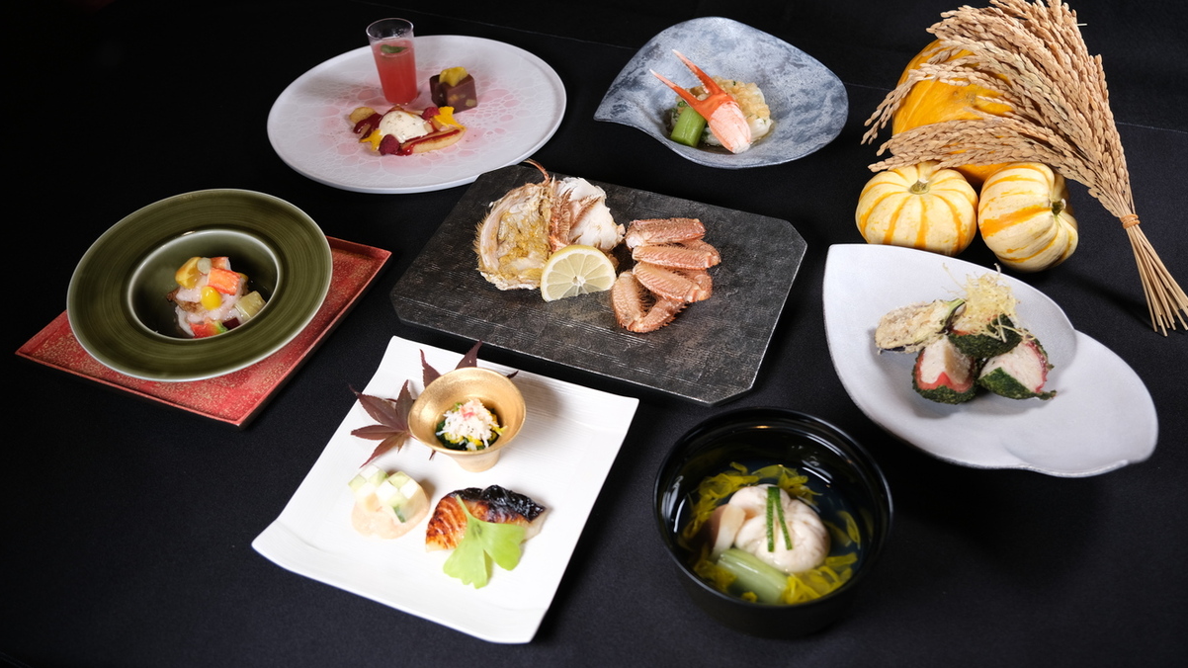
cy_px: 310
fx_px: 945
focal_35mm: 30
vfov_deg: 38.9
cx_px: 599
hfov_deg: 64.3
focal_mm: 18.4
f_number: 4
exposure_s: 1/45
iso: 160
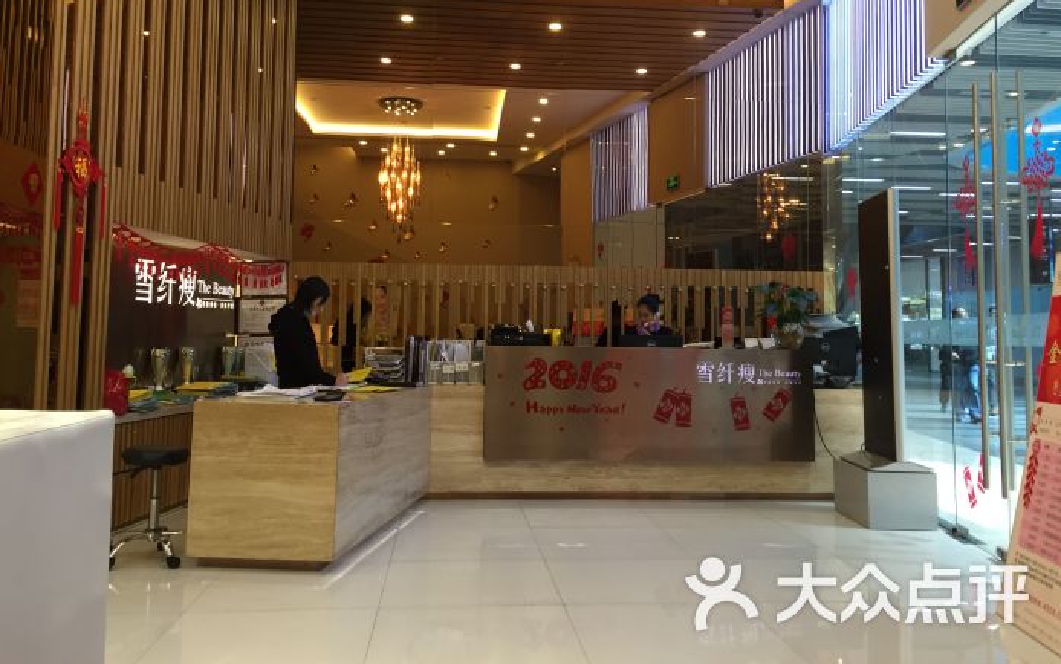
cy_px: 272
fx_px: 897
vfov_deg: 40.5
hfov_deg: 61.2
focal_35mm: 31
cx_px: 534
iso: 125
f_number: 2.2
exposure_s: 1/33
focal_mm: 4.15
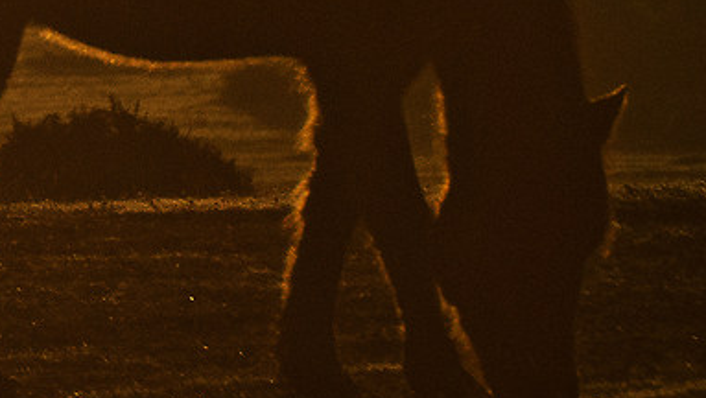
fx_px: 34935
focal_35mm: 1865
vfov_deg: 0.7
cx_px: -1311
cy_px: -416
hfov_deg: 1.2
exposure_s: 1/4000
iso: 320
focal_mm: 190
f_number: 9
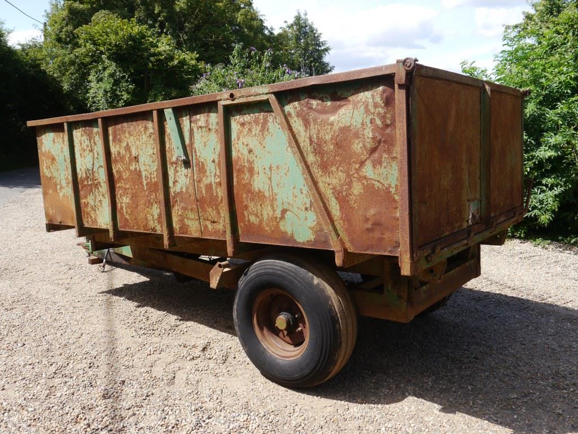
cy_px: 217
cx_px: 289
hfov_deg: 56.8
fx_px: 534
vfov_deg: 44.2
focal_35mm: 32
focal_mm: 16
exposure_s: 1/320
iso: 160
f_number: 6.3
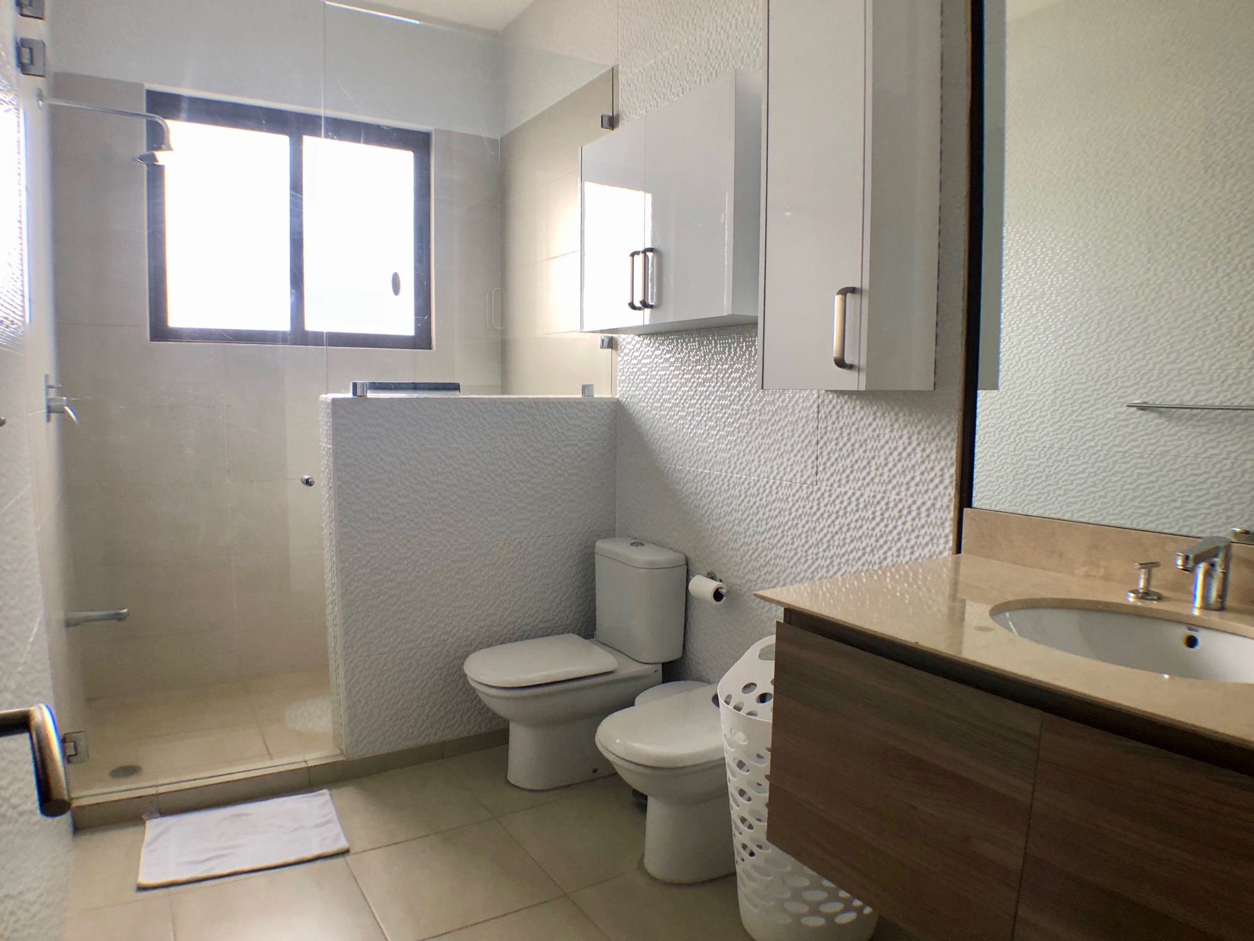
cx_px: 627
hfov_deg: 63.4
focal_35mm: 28
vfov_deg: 49.7
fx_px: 1014
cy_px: 470
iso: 32
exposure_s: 1/24
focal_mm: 3.99
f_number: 1.8
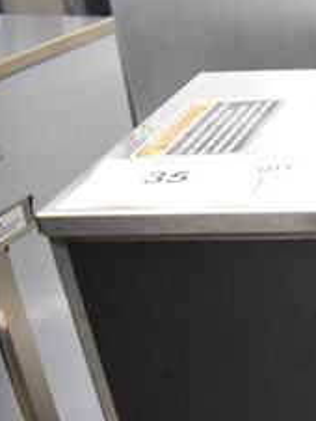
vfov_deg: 27.0
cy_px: 356
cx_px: 548
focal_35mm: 70
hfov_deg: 17.5
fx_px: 850
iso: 5600
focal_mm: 18
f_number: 3.5
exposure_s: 1/125
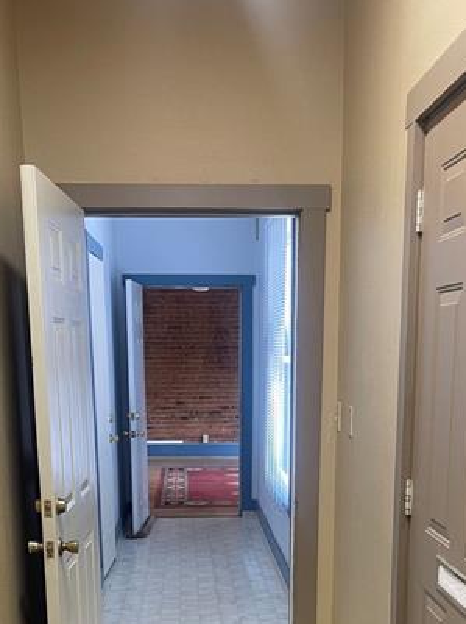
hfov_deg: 30.2
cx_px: 224
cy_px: 568
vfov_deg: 37.0
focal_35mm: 48
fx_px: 863
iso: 125
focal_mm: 5.1
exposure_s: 1/60
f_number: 1.6
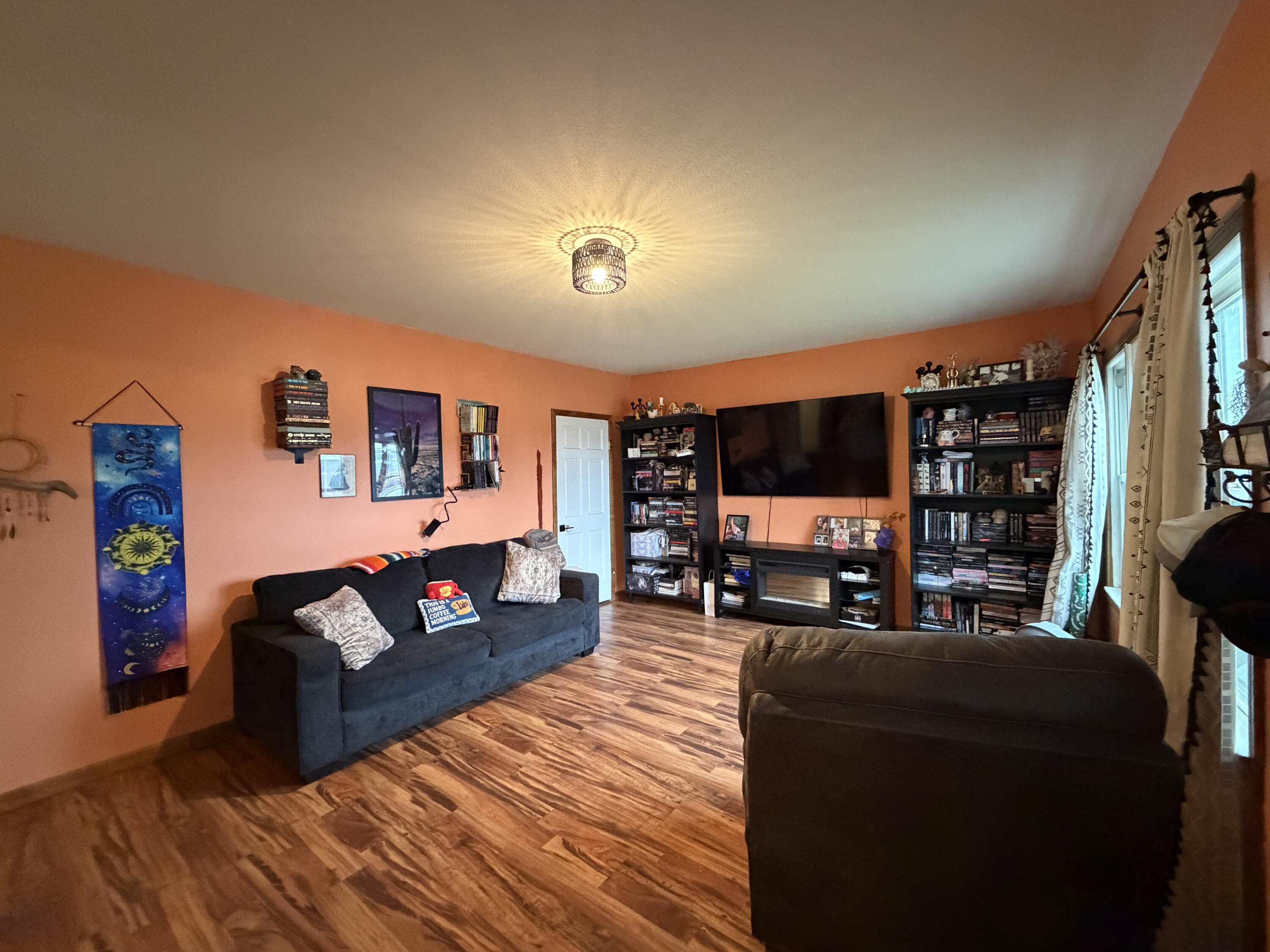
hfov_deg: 102.1
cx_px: 635
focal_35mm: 14
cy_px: 476
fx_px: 514
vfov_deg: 85.7
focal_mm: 2.22
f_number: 2.2
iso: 1000
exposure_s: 1/60
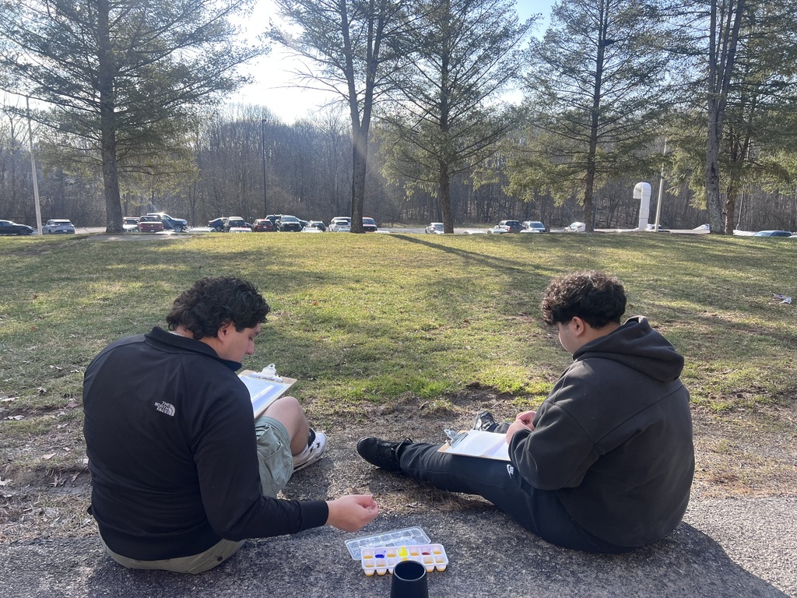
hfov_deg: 67.3
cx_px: 398
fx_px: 599
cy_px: 299
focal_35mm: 26
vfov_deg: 53.1
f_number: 1.5
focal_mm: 5.7
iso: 50
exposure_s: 1/902
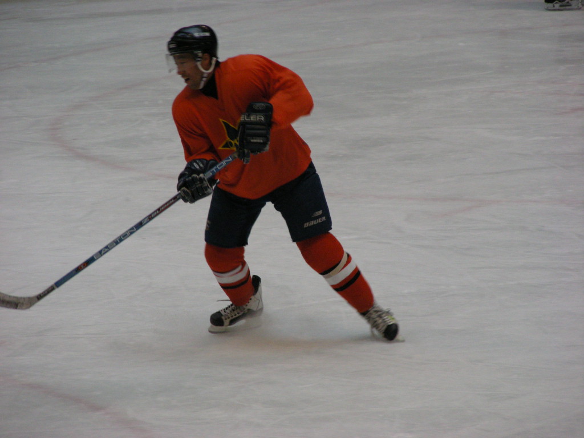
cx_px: 292
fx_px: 4538
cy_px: 219
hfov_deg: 7.4
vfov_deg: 5.5
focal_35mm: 269
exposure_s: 1/138
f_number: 3.5
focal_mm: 44.8
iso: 238
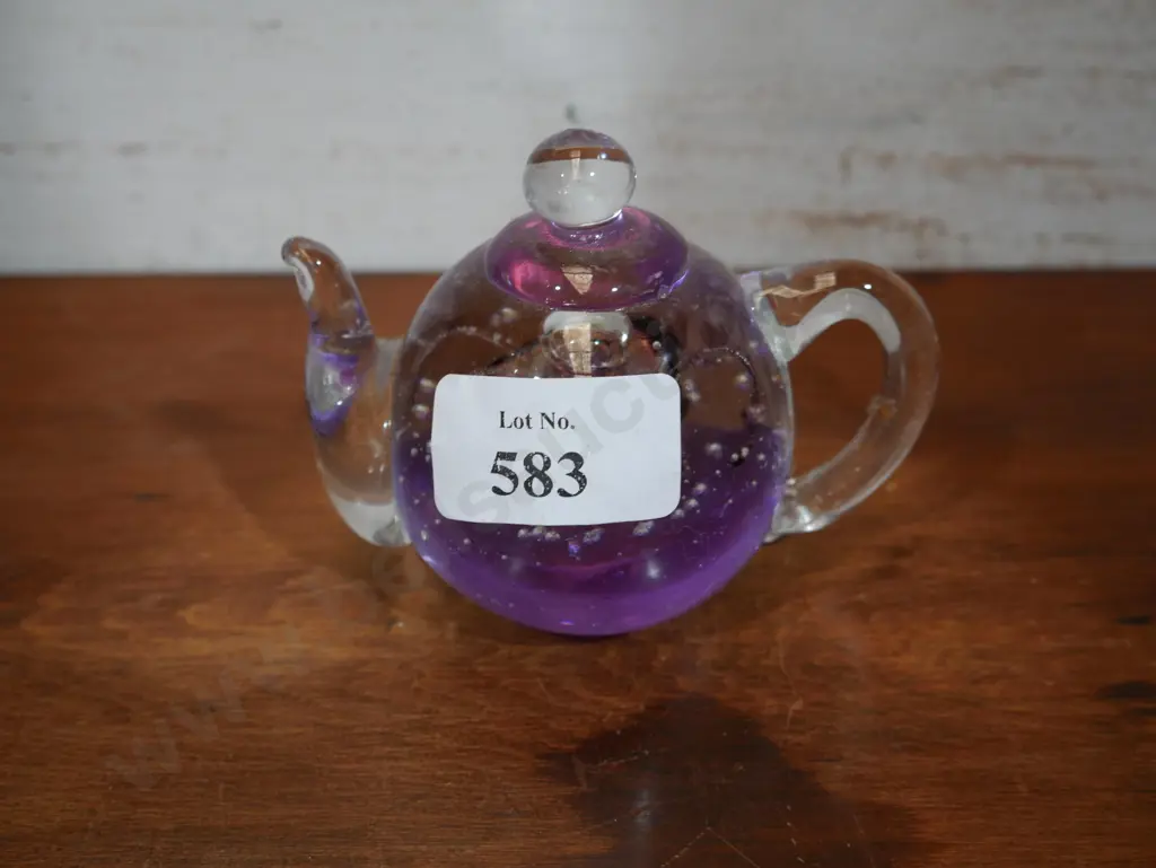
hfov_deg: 46.8
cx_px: 578
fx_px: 1336
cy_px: 434
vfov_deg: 36.0
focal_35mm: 40
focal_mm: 20
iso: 500
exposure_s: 1/60
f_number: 4.5
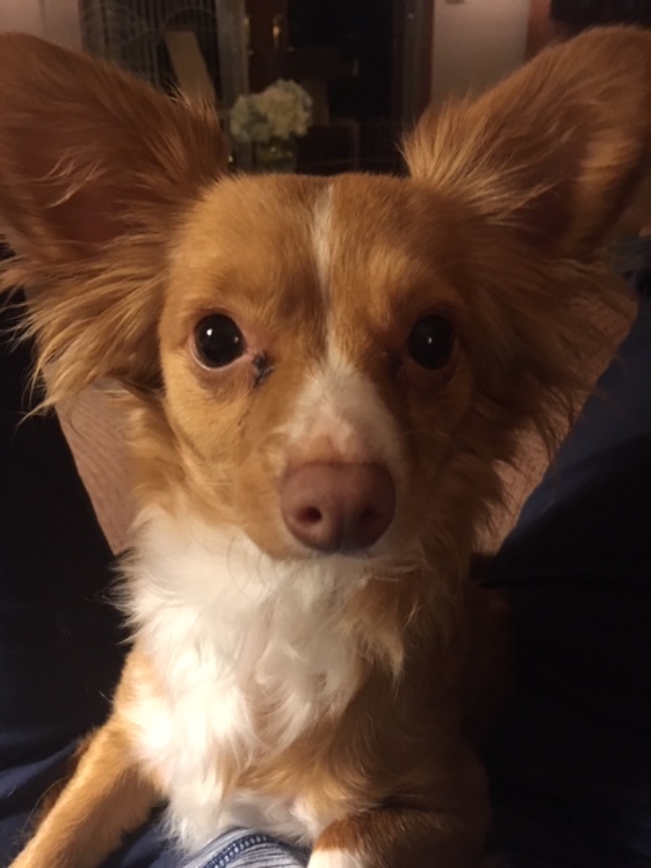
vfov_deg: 61.7
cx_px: 326
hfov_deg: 48.2
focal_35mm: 29
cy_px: 434
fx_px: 727
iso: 250
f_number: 2.2
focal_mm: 4.15
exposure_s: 1/15
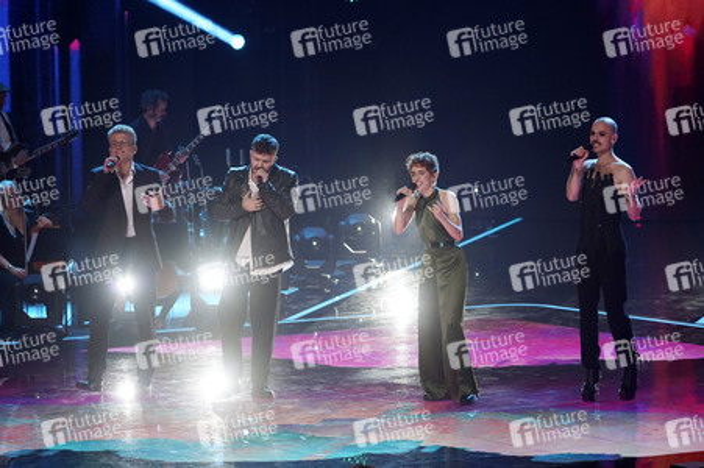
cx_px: 352
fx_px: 3908
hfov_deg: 10.3
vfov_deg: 6.9
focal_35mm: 200
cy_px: 234
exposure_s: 1/160
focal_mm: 200
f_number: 5.6
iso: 4000
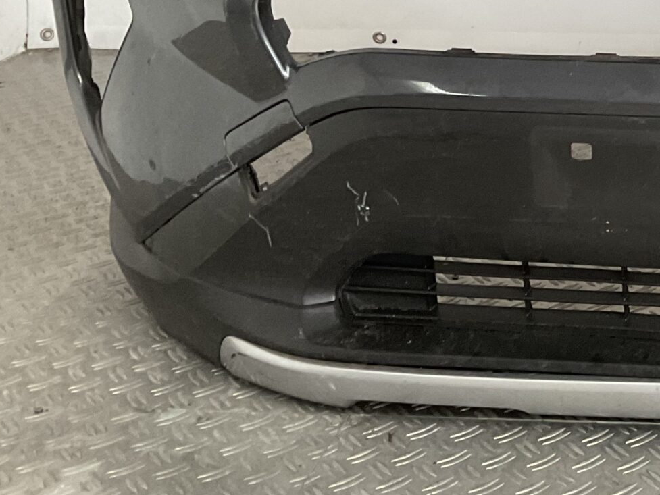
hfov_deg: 22.9
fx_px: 1449
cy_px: -37
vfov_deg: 18.7
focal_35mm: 76
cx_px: 855
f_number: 1.8
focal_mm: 3
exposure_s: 1/50
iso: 100
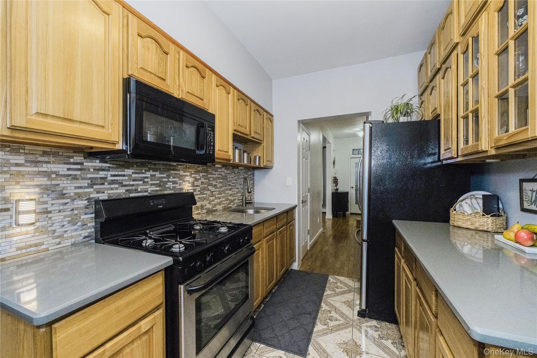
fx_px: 224
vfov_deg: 77.3
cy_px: 179
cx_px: 268
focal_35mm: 15
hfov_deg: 100.4
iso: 1600
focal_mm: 10
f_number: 8
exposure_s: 1/50
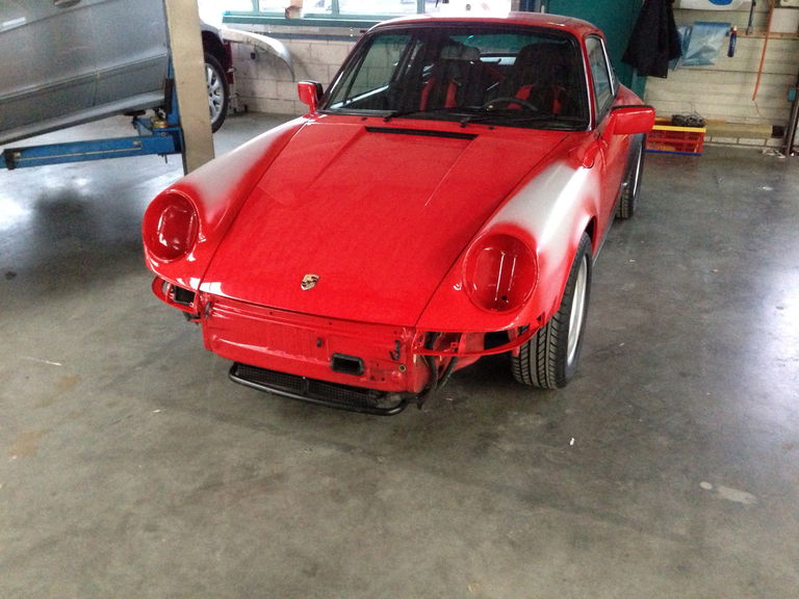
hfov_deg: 55.4
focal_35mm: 33
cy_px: 300
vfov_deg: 42.9
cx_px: 400
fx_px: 762
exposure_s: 1/15
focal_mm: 4.13
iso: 800
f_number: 2.4
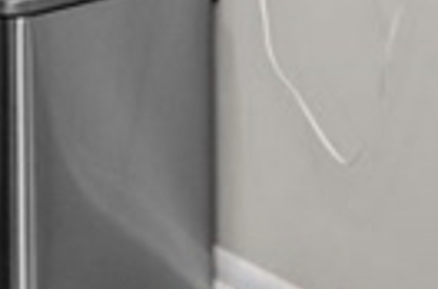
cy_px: -427
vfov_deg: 10.5
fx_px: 1321
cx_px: 634
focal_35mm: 109
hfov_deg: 17.2
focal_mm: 14
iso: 800
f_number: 5.6
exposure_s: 1/160
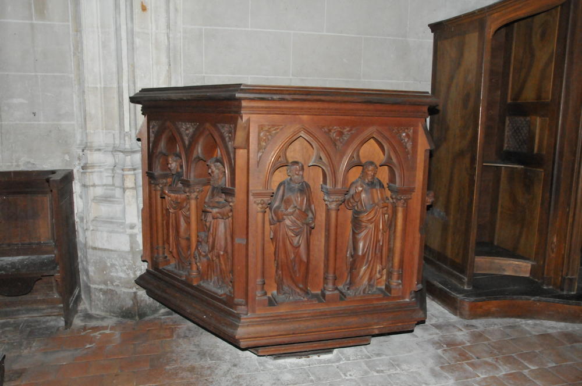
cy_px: 193
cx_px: 291
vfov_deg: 47.8
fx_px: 436
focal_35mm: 27
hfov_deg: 67.4
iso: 3200
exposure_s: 1/60
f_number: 7.1
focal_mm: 18
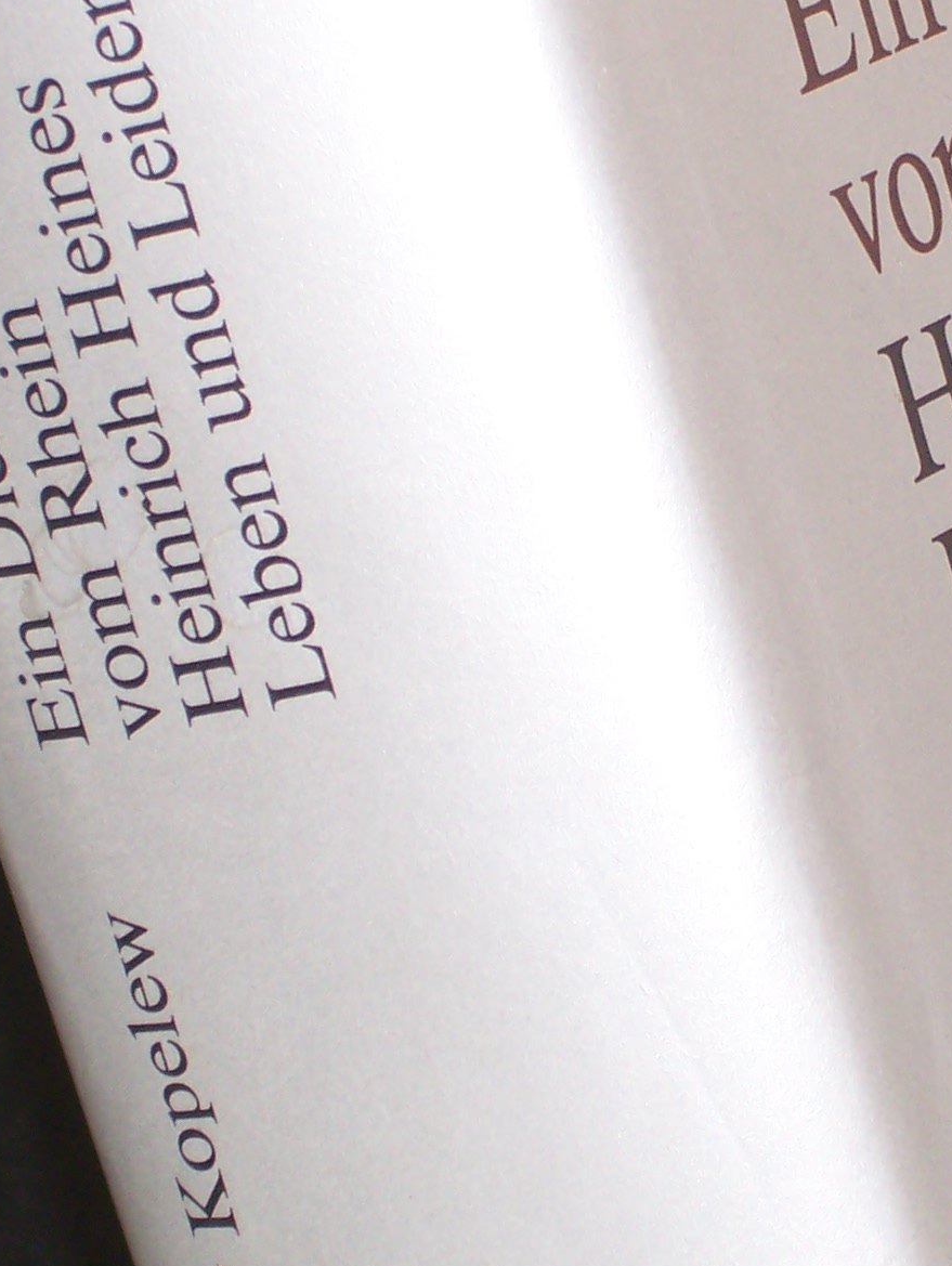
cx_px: 731
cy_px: 425
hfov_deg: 6.0
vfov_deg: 8.0
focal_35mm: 247
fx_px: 9042
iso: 80
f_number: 4.6
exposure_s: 1/100
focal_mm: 16.8
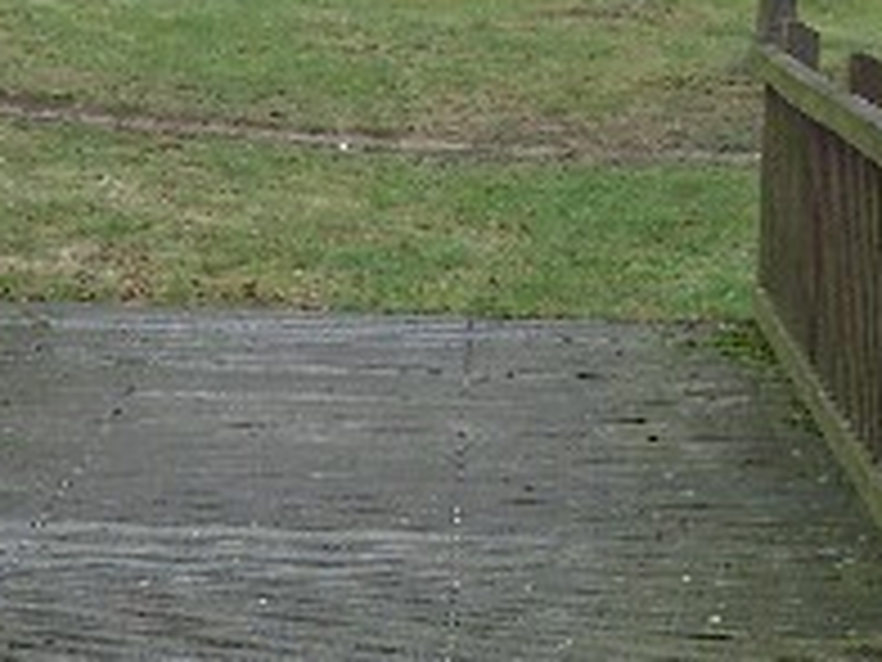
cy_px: 374
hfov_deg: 16.5
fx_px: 3032
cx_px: 261
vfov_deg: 12.4
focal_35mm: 119
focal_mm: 7.9
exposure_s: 1/80
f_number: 2.8
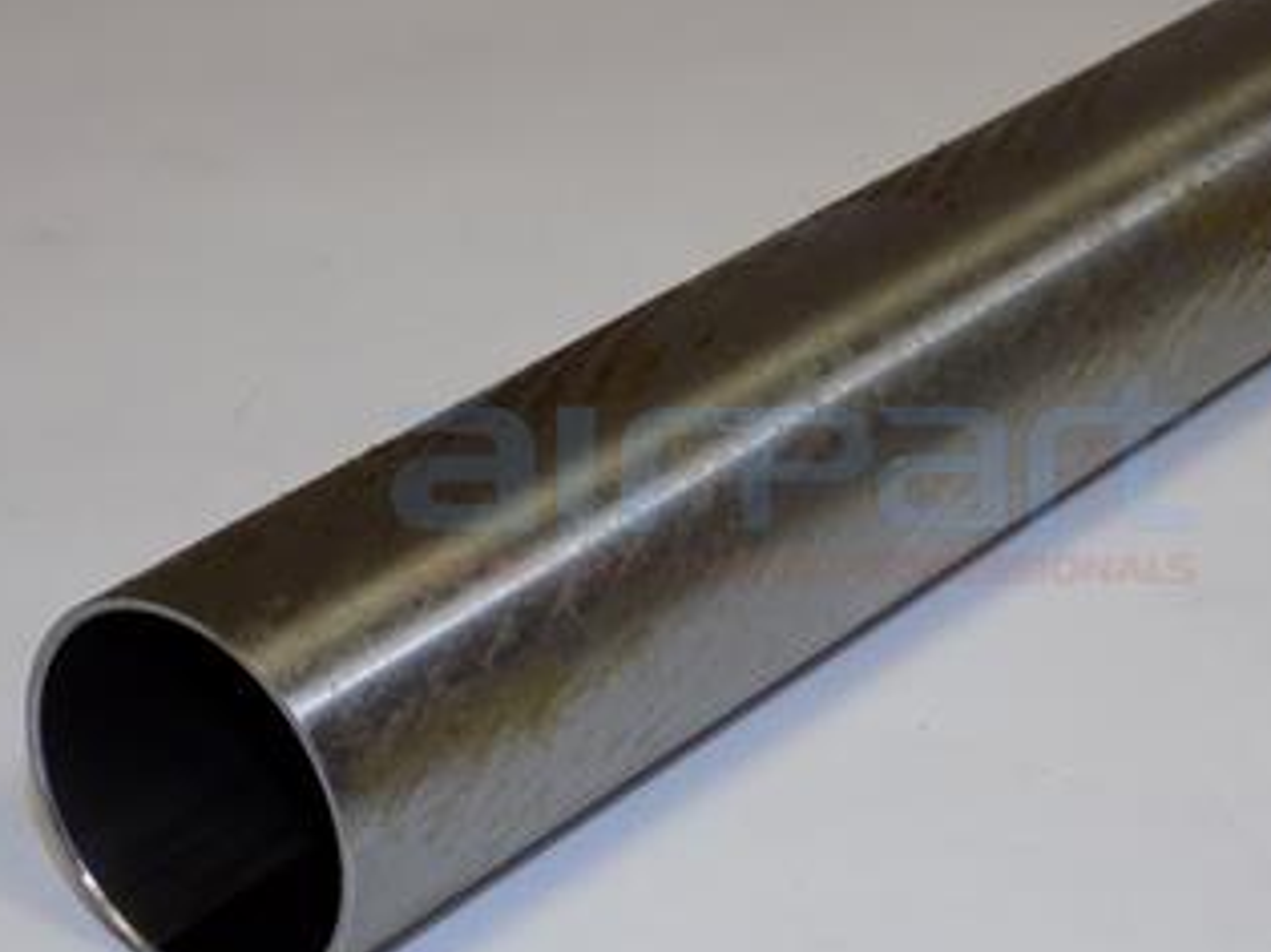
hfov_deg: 19.2
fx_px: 3744
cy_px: 514
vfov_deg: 14.5
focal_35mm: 102
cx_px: 807
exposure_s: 1/30
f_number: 4.3
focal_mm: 13.9
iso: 320
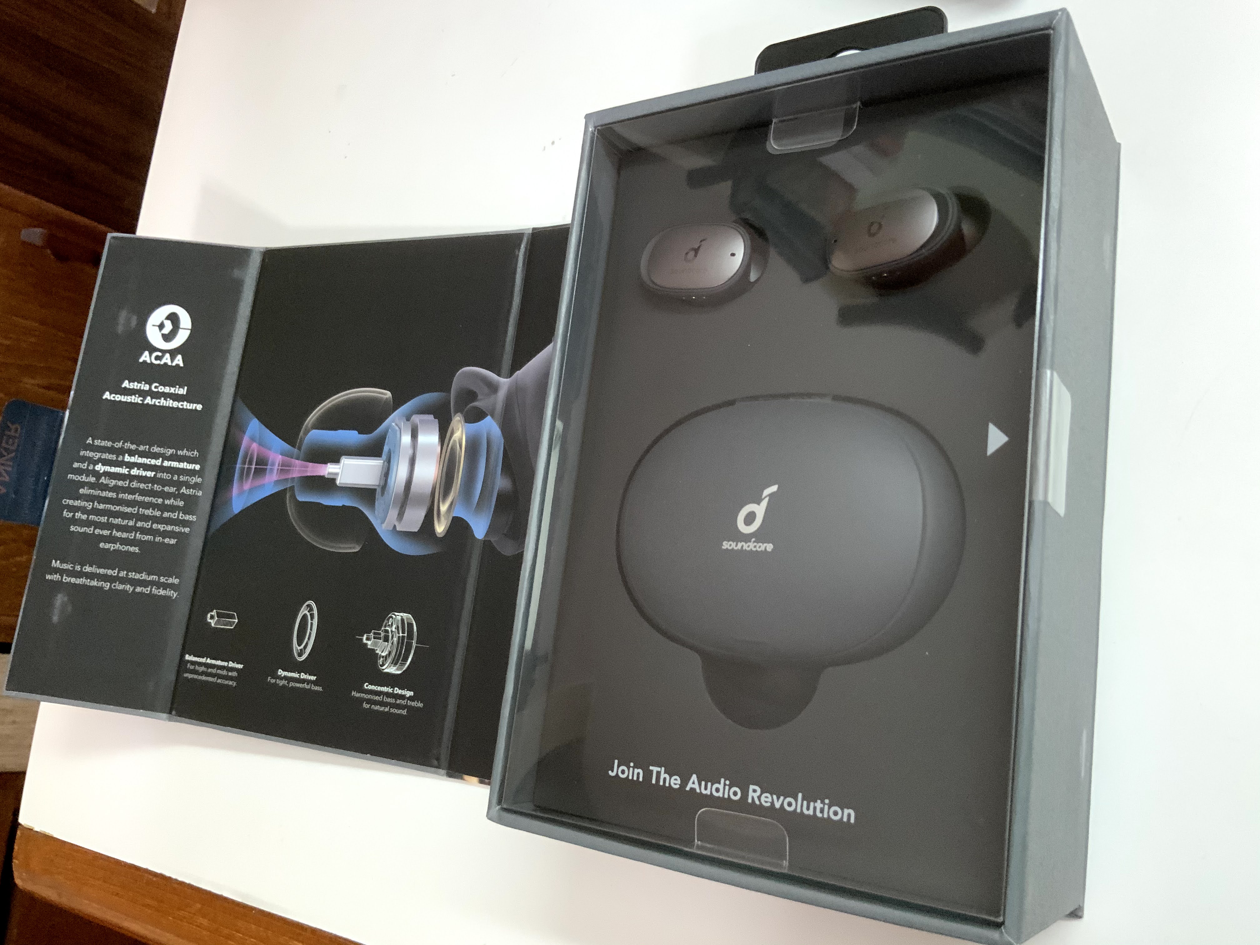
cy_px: 472
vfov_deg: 48.2
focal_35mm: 29
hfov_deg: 61.7
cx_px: 630
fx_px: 1056
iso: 250
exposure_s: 1/33
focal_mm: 3
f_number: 1.8
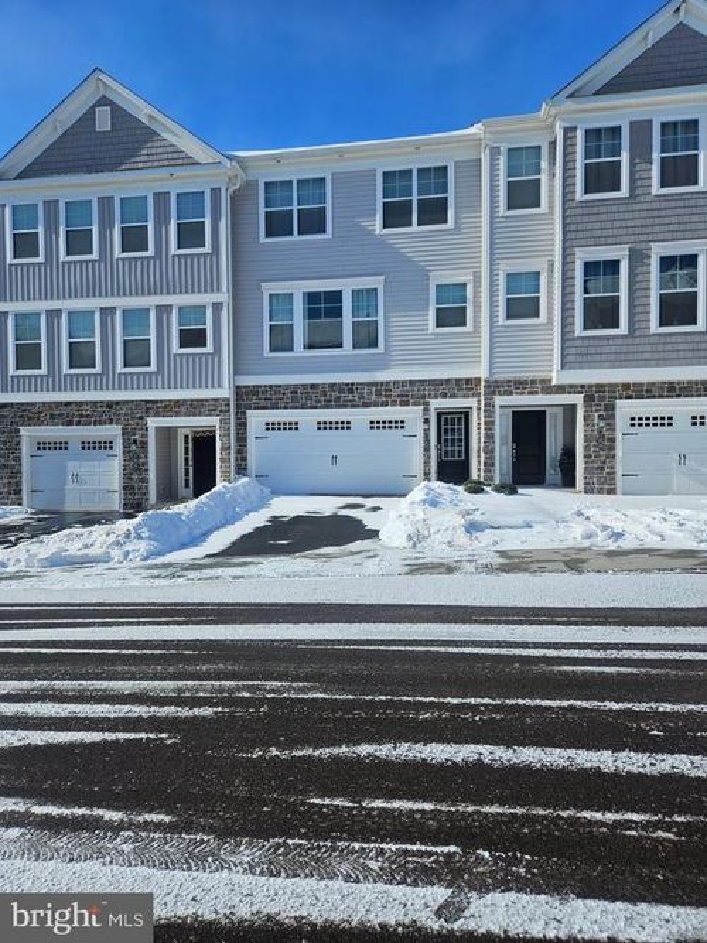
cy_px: 472
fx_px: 627
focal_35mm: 23
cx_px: 354
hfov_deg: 58.9
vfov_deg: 73.9
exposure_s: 1/3185
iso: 25
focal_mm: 5.4
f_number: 1.8
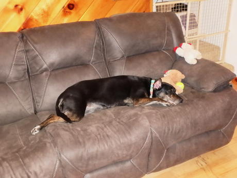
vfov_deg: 36.8
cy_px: 89
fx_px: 267
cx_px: 118
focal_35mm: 39
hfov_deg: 47.9
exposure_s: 1/40
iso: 1600
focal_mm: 6.9
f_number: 5.1
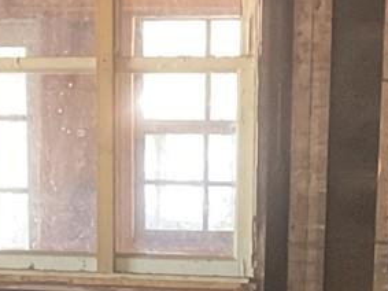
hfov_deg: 12.1
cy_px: 424
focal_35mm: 164
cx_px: 199
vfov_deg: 8.8
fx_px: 1837
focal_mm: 3
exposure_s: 1/30
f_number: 1.8
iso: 320
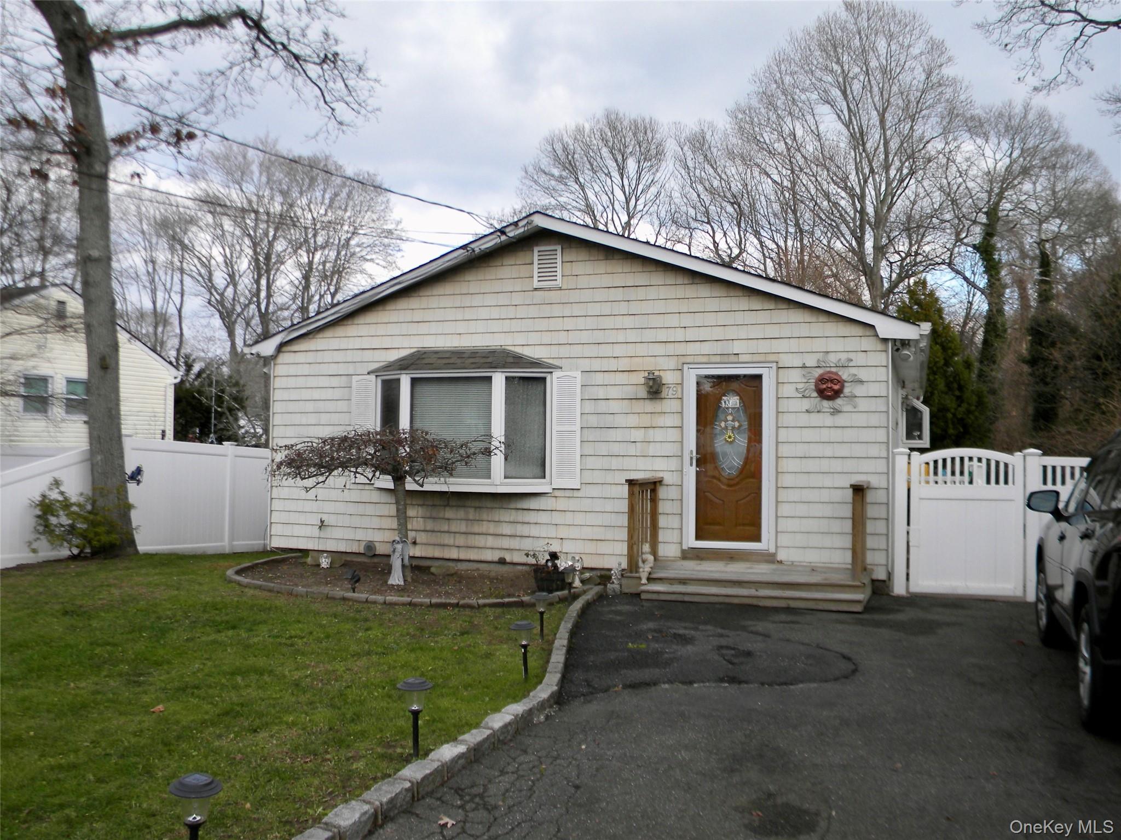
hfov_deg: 63.5
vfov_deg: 49.7
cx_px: 560
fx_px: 907
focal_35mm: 28
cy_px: 420
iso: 80
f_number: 3.5
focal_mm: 5
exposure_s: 1/296
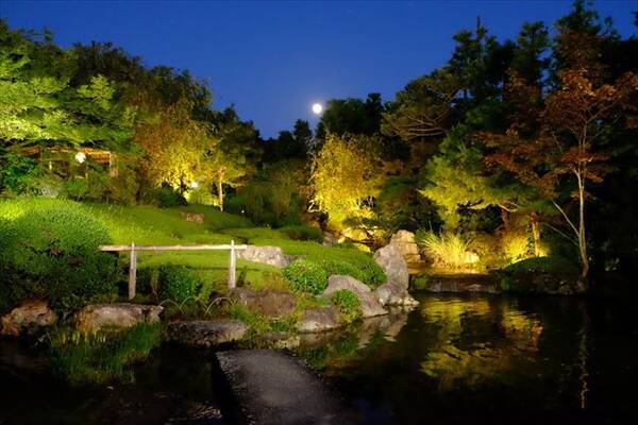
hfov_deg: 60.3
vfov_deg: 42.3
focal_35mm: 31
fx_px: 549
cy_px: 212
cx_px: 319
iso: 6400
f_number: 3.2
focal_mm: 20.5
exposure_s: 1/26
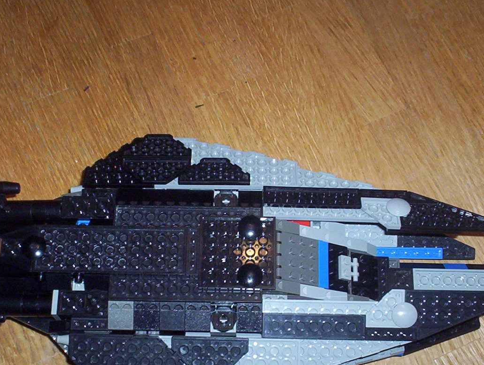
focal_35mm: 60
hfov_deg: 32.1
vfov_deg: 24.4
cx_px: 233
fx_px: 841
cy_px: 249
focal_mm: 4.99
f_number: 4.5
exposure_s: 1/60
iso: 140
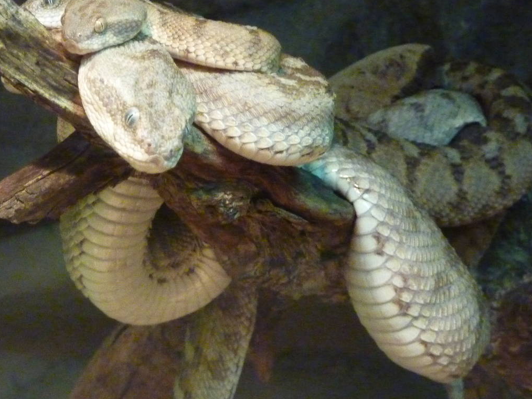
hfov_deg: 13.9
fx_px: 2183
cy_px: 101
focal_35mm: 142
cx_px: 158
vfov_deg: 10.4
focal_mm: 14.7
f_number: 4.3
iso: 1000
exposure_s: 1/10
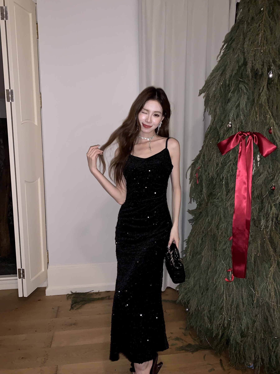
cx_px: 140
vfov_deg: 67.3
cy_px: 187
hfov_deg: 53.1
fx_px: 280
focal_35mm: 26
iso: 100
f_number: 1.8
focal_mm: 4.25
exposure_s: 1/7
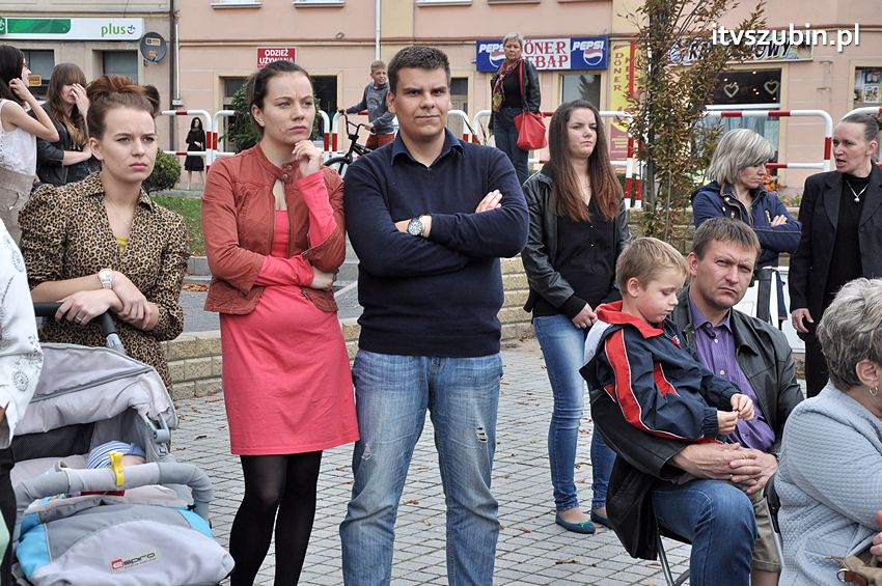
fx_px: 1652
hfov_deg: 29.9
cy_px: 293
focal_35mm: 68
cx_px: 441
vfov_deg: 20.1
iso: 500
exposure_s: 1/320
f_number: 9
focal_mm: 45
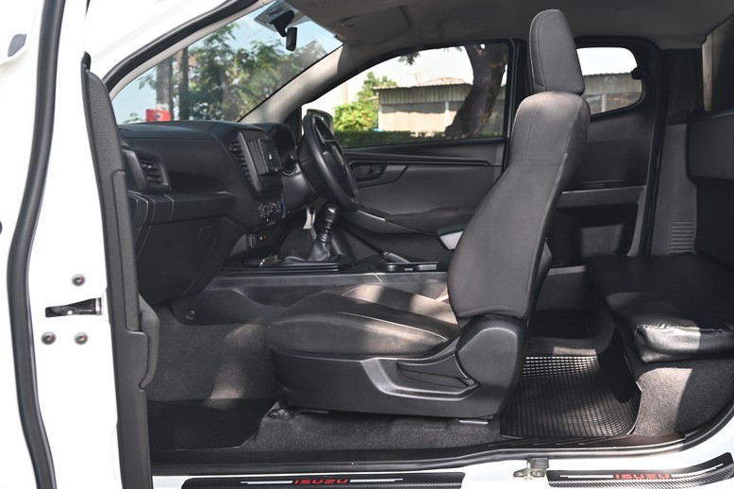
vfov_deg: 32.5
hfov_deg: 46.5
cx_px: 505
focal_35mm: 41
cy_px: 208
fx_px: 836
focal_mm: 29
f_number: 6.3
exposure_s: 1/50
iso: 200
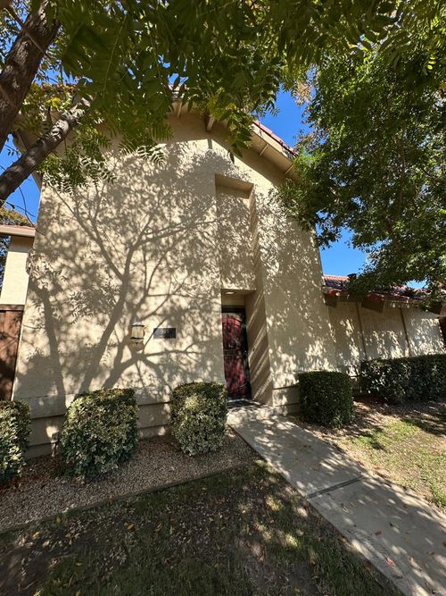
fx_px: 241
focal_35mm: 14
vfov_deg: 102.1
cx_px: 223
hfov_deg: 85.7
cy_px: 298
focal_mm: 2.22
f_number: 2.2
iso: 40
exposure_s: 1/955
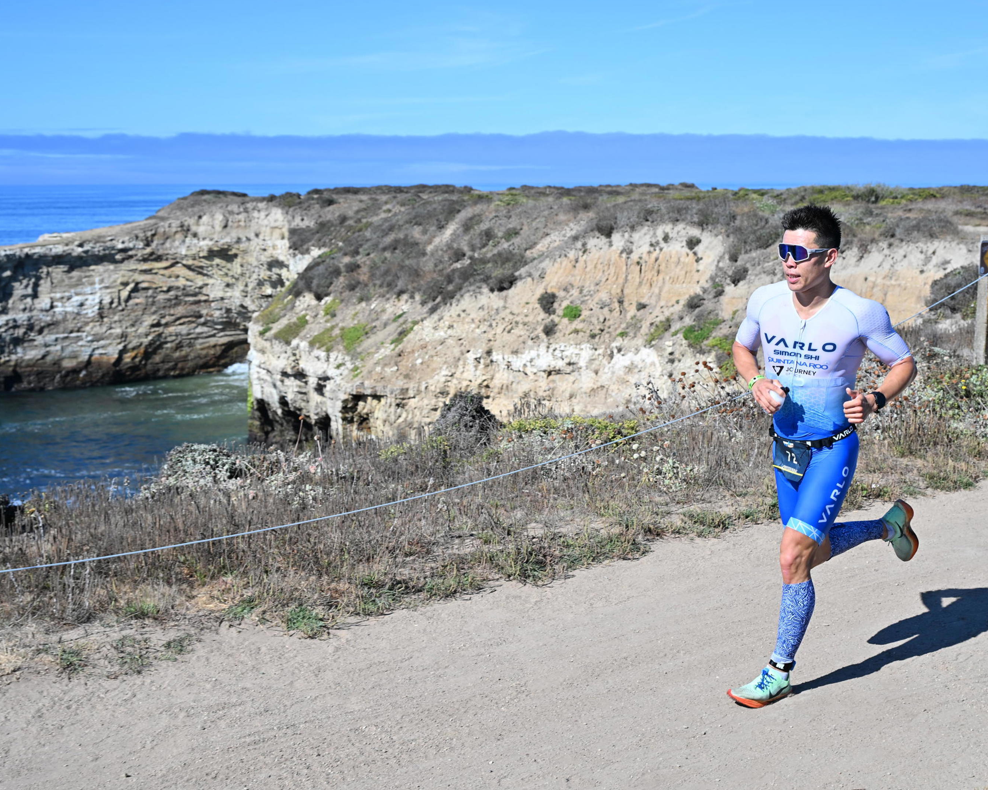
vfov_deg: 28.6
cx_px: 574
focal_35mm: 53
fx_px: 1550
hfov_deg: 35.3
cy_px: 395
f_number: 7.1
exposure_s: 1/801
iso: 200
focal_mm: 47
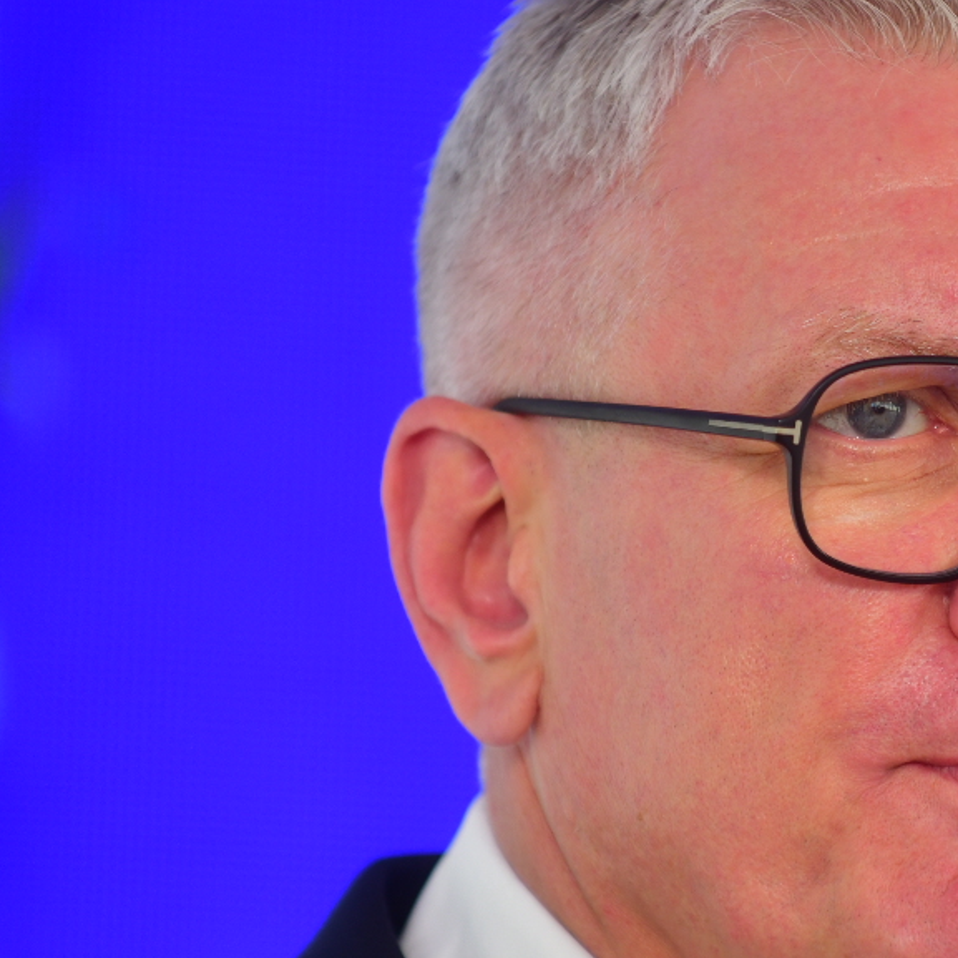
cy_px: 568
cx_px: 1014
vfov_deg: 3.7
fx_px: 14935
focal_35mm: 477
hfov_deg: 3.7
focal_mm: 200
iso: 200
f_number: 2.8
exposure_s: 1/400
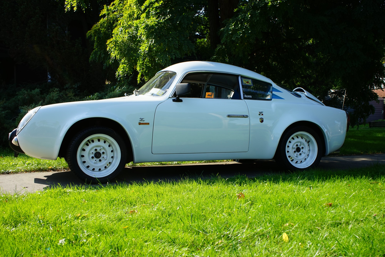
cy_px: 128
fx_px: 396
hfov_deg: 51.9
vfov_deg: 35.9
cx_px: 192
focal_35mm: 37
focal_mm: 37
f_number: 9.5
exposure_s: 1/90
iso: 100
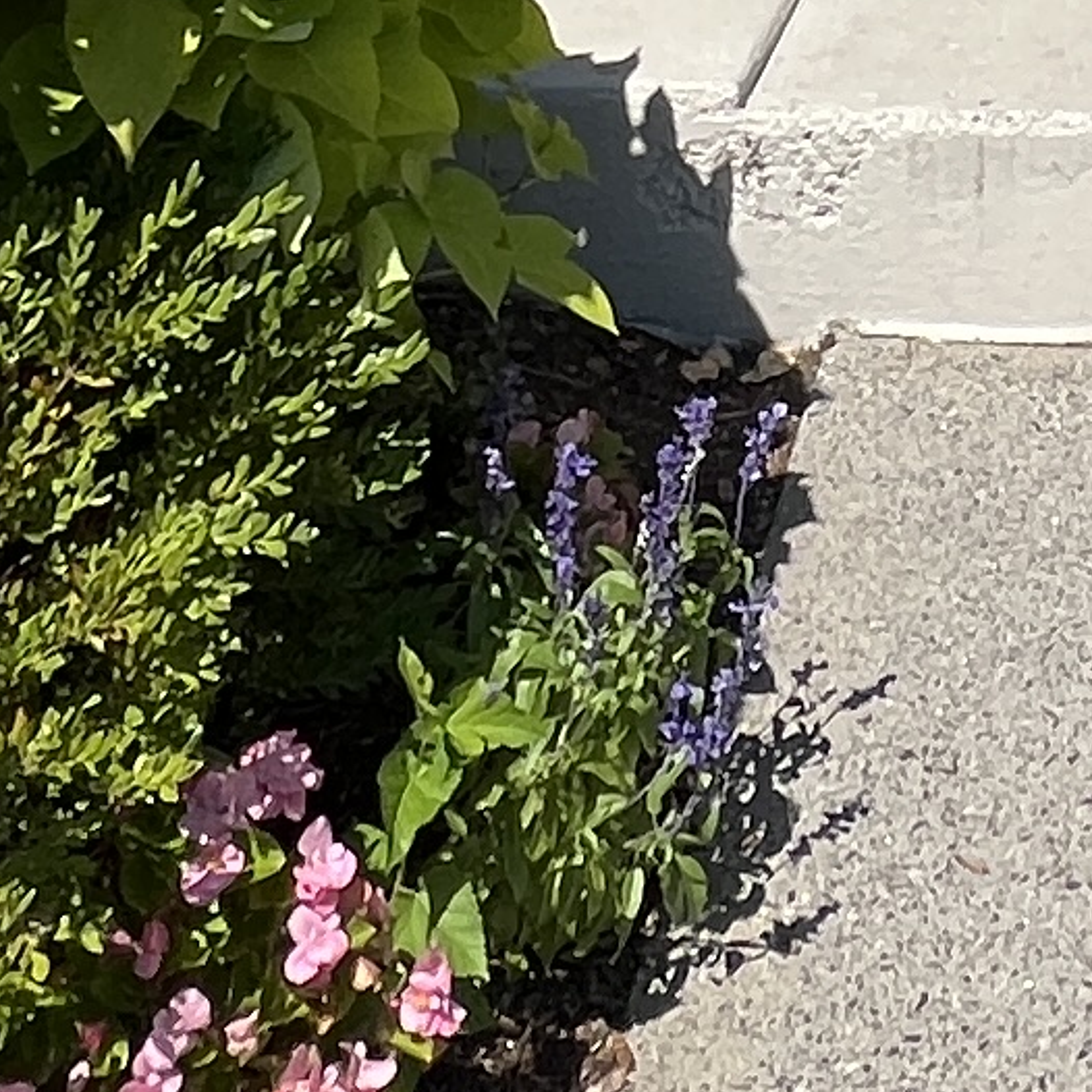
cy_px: -1484
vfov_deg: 14.1
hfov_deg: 18.5
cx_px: 1362
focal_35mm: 88
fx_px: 3141
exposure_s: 1/1815
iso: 32
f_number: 1.8
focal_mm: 1.57
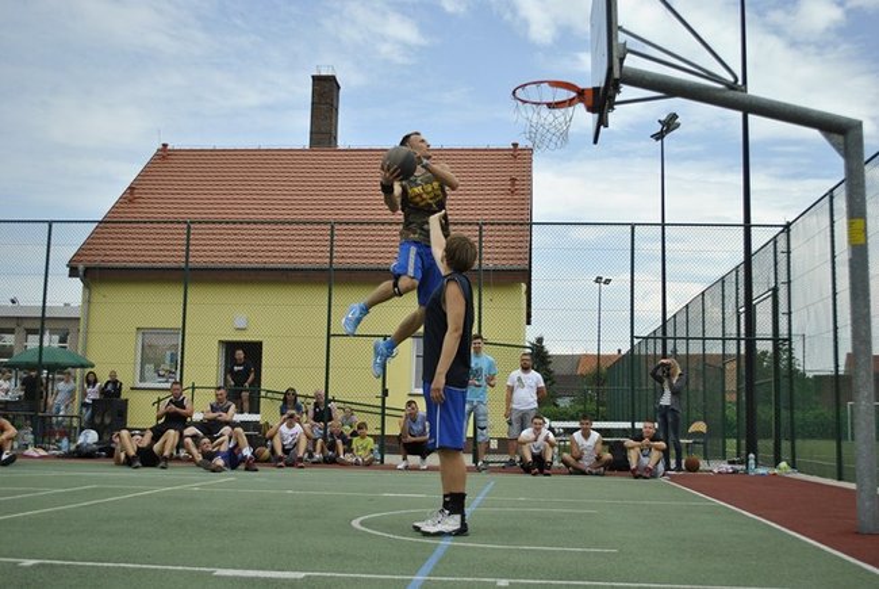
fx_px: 1027
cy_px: 294
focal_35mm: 42
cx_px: 440
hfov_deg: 46.4
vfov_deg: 32.0
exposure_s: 1/1000
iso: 160
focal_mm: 28
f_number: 4.5
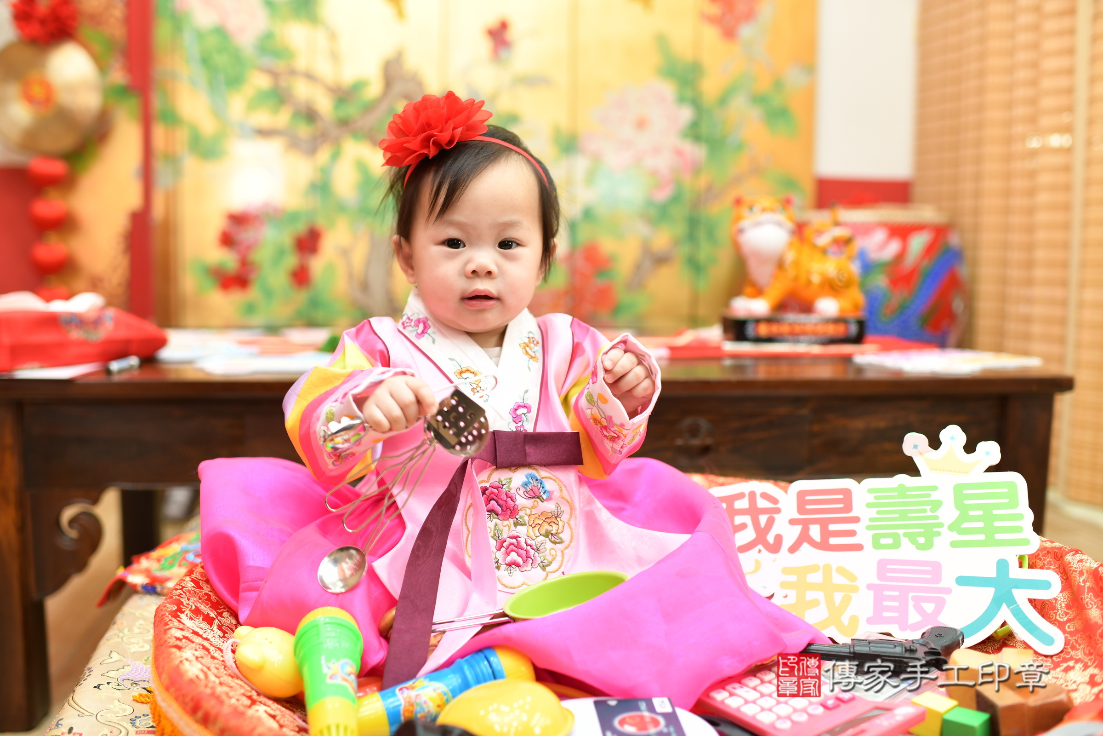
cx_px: 552
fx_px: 1072
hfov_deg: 54.4
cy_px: 368
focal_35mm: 35
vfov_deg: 37.9
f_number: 2.8
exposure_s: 1/200
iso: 400
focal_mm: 35
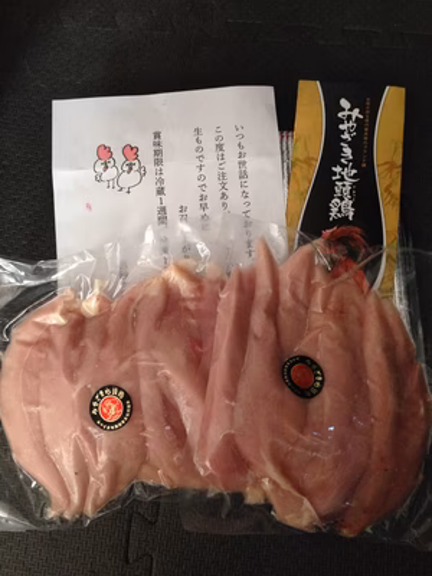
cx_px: 216
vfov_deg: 55.4
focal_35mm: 33
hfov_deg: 42.9
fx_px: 549
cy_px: 288
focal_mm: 4.12
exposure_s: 1/17
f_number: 2.4
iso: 400
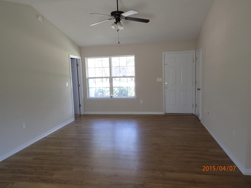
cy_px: 94
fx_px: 181
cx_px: 126
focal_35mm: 25
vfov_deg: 54.9
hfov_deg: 69.4
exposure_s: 1/60
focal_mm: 4.5
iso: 100
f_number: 2
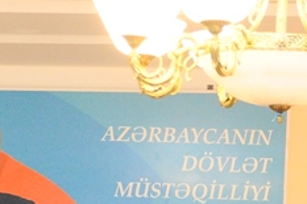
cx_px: 104
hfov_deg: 13.0
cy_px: 354
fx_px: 1346
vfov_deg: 8.4
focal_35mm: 158
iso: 1600
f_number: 4.5
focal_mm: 24
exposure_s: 1/160
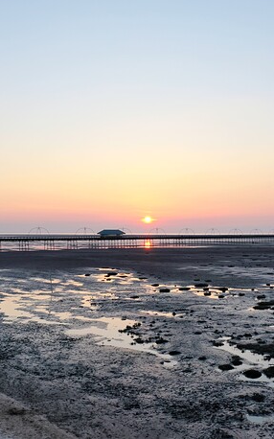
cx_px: 161
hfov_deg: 29.8
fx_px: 514
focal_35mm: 43
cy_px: 220
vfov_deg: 46.2
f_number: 4.5
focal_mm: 10.26
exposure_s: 1/160
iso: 100
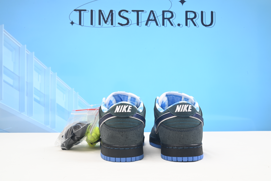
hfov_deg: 47.4
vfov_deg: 32.7
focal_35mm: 41
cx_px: 136
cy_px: 90
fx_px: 309
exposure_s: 1/2
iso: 100
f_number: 16
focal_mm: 41
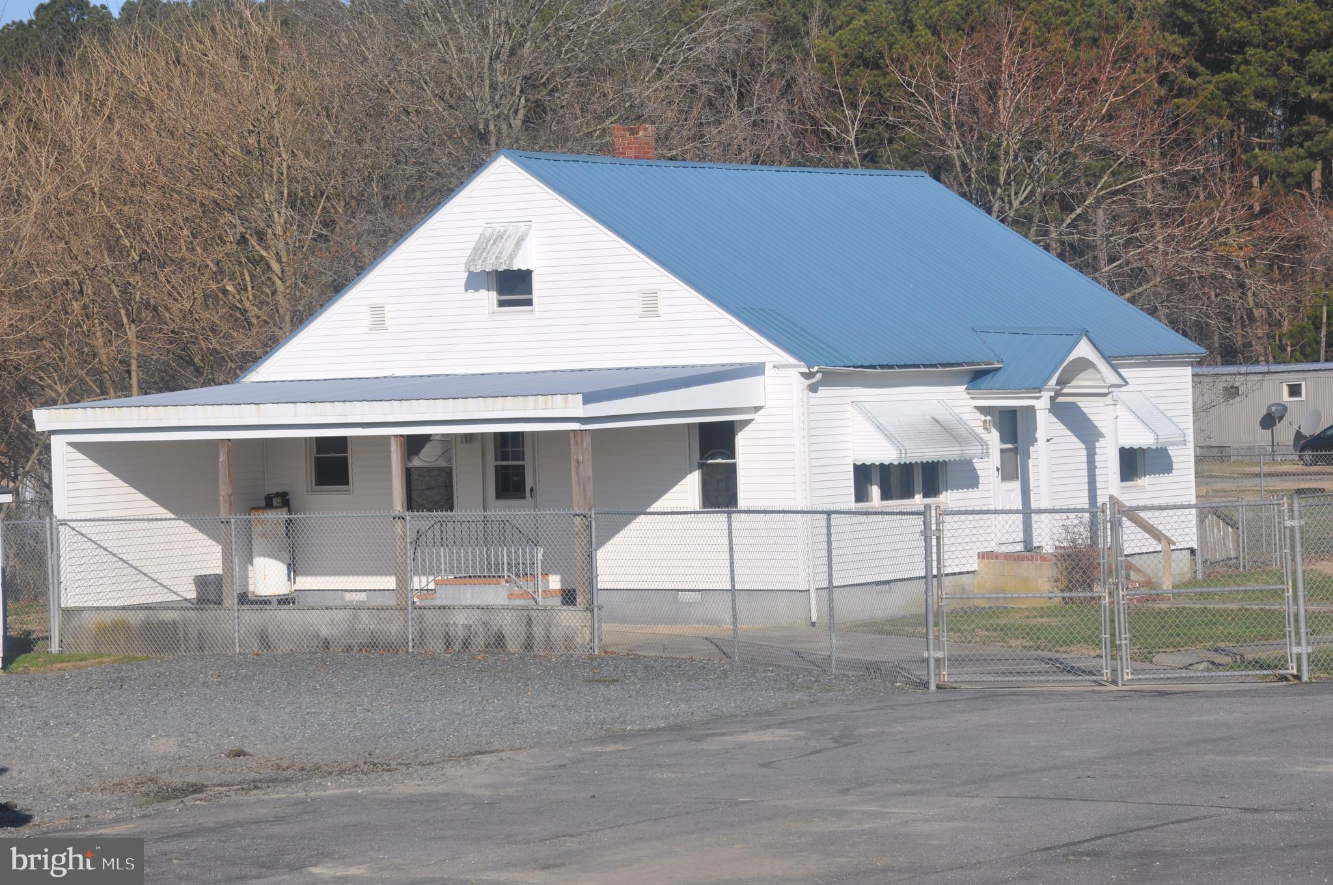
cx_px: 666
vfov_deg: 13.0
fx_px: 3883
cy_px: 442
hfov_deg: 19.5
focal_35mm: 105
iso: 200
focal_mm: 70
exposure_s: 1/500
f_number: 11
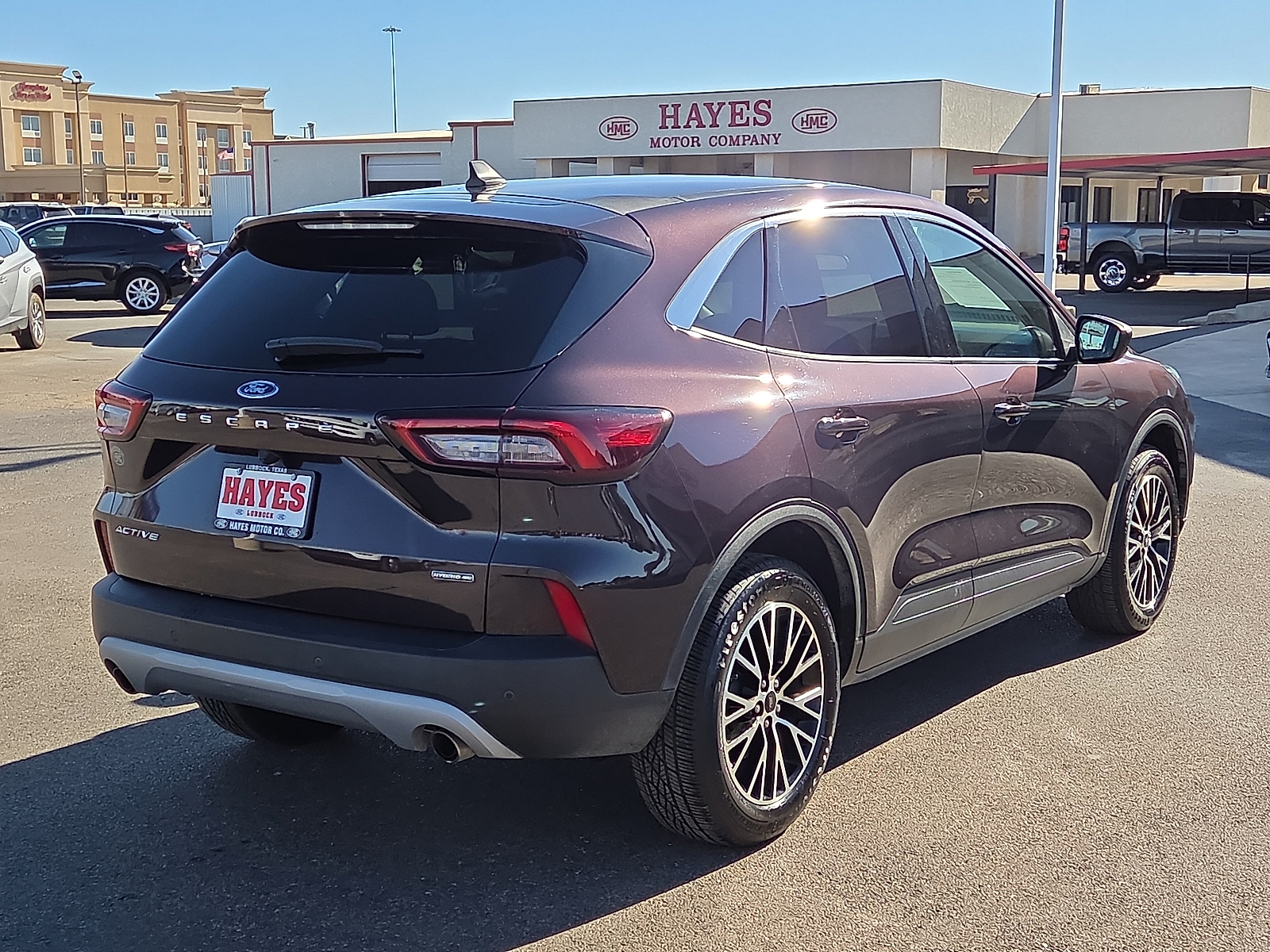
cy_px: 476
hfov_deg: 40.4
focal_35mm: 47
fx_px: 1724
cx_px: 635
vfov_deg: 30.9
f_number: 1.8
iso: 25
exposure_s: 1/1429
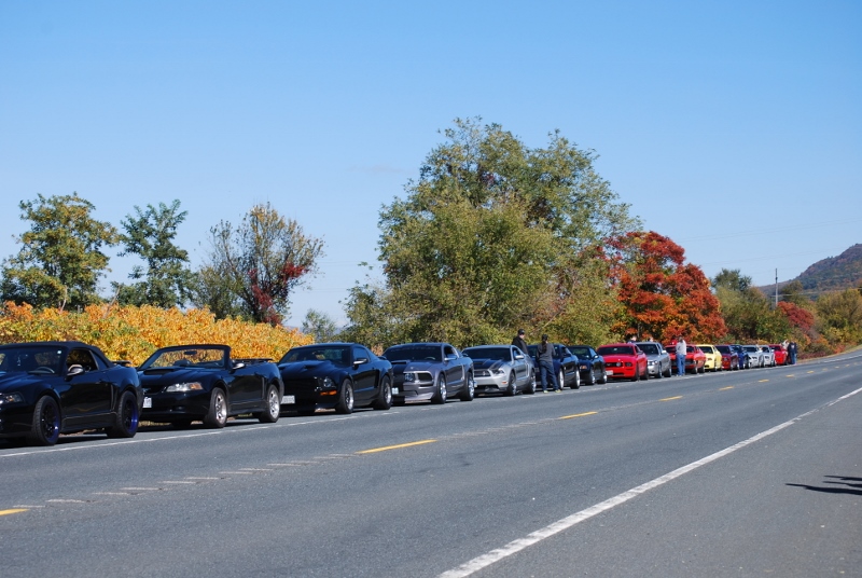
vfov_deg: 16.6
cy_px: 289
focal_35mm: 82
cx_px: 431
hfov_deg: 24.6
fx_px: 1978
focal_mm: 55
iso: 100
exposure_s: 1/200
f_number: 7.1
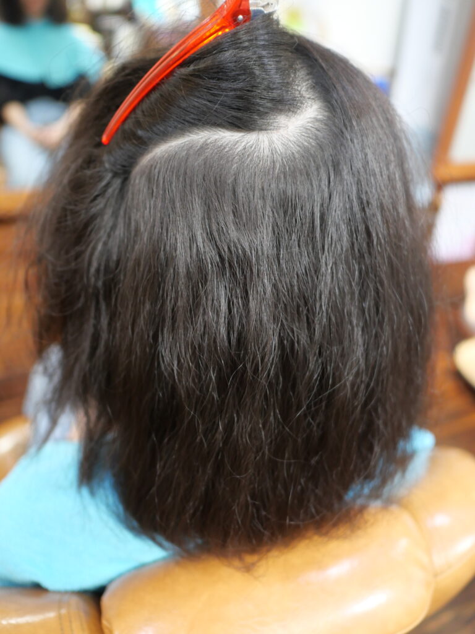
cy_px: 317
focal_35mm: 30
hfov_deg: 46.8
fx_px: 549
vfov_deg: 60.0
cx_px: 238
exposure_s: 1/60
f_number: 1.7
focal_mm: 15
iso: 800
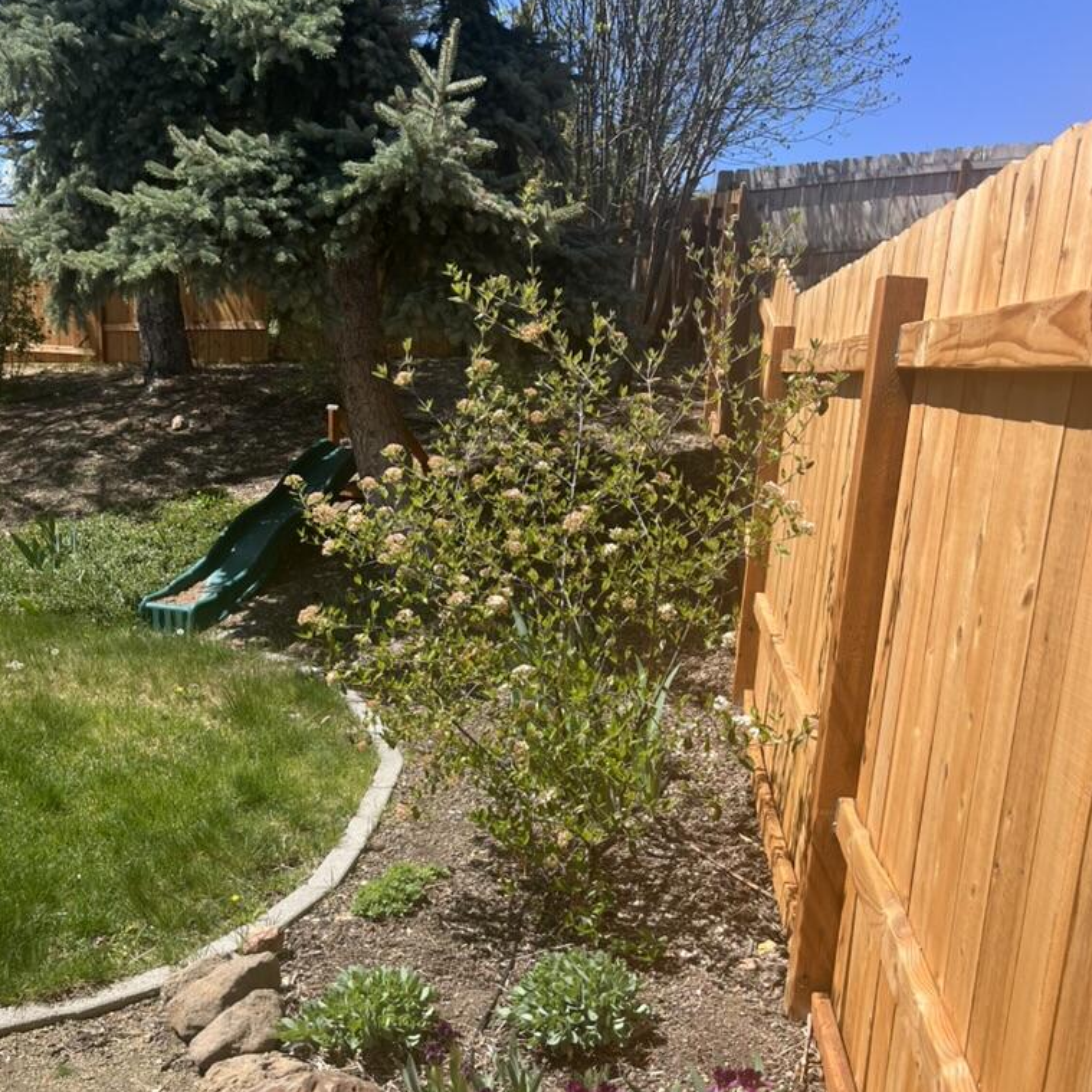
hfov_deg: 52.5
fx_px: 1106
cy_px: 683
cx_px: 542
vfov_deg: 52.0
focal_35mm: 31
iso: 50
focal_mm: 5.1
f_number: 1.6
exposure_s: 1/2024
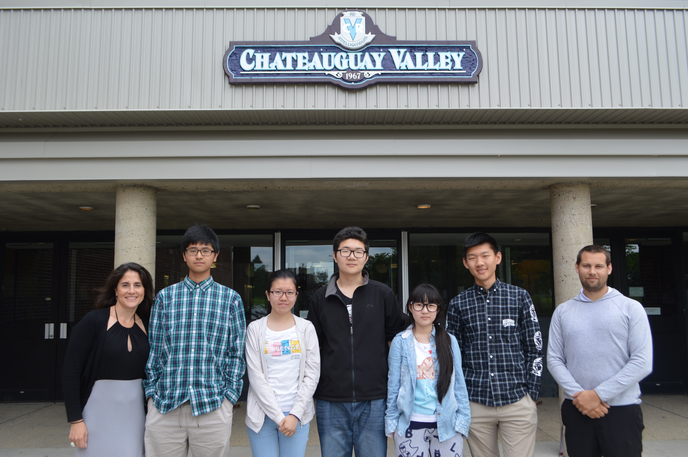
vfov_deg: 43.5
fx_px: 573
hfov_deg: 62.0
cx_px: 344
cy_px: 228
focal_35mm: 30
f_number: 5.6
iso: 100
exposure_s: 1/125
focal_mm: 20
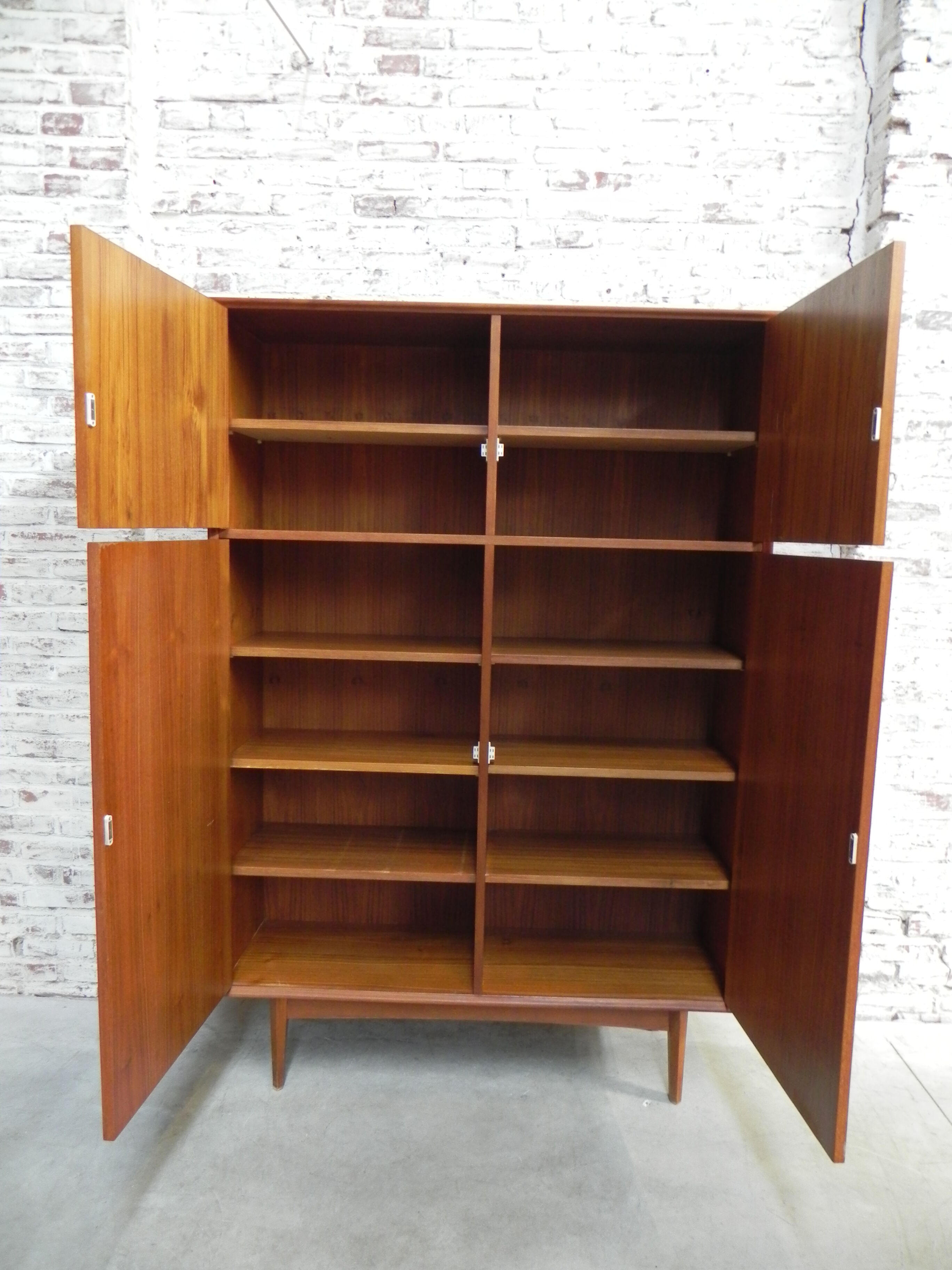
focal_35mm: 26
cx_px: 476
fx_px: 953
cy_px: 635
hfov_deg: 53.1
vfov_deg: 67.3
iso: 344
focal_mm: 4.6
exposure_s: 1/30
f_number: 2.8
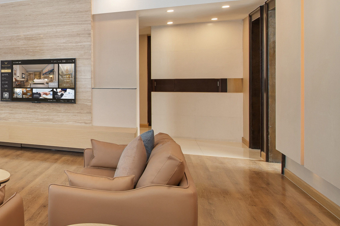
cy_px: 83
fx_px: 378
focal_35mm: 40
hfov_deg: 37.1
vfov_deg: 33.2
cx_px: -67
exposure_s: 1/40
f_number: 2.8
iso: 200
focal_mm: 13
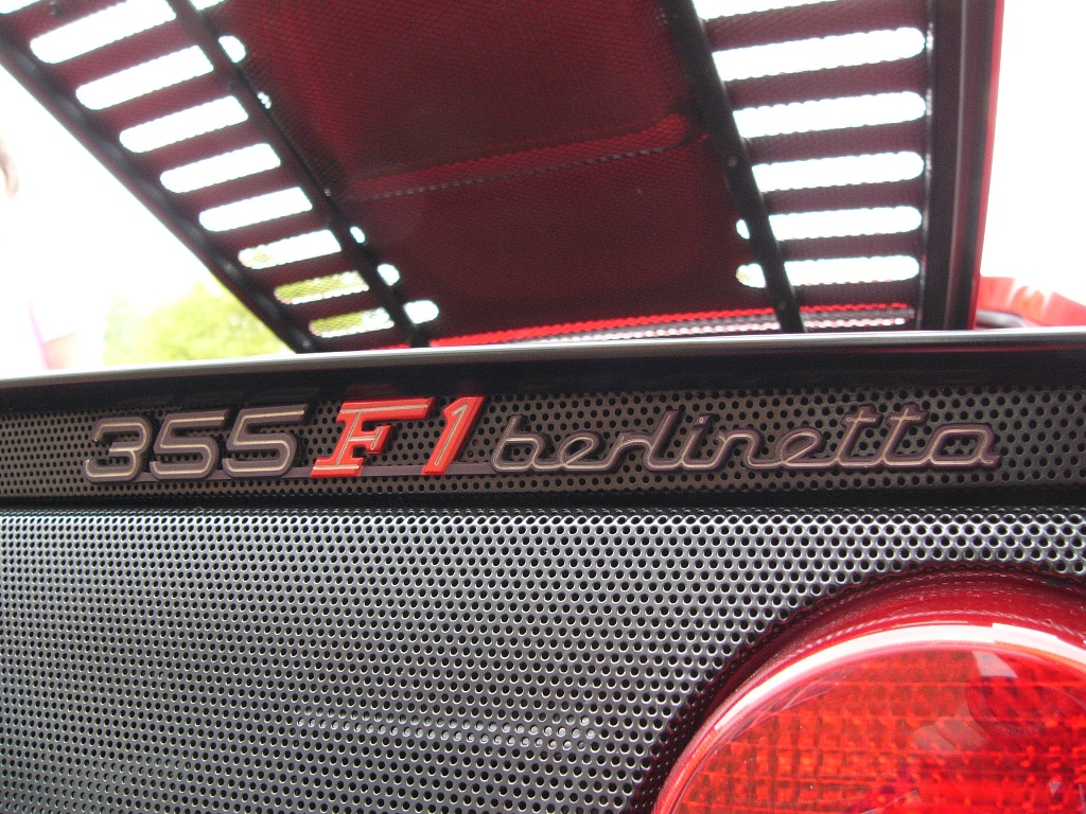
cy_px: 407
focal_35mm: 36
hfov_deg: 51.4
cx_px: 543
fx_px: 1129
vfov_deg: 39.7
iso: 100
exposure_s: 1/60
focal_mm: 6
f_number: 2.8
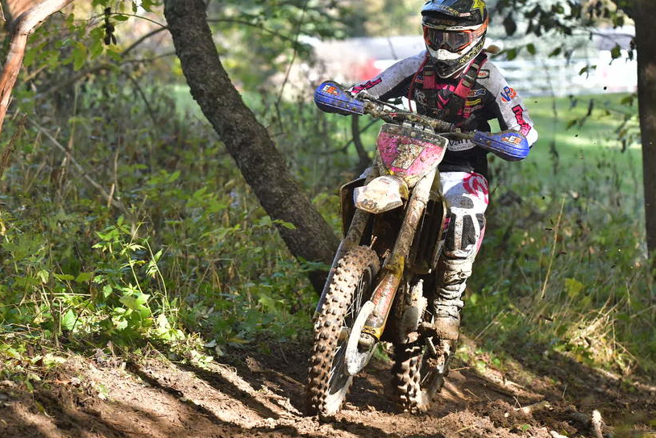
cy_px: 215
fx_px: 4421
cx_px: 390
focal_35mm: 243
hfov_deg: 8.5
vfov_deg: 5.7
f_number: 4
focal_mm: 135
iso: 1000
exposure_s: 1/1600
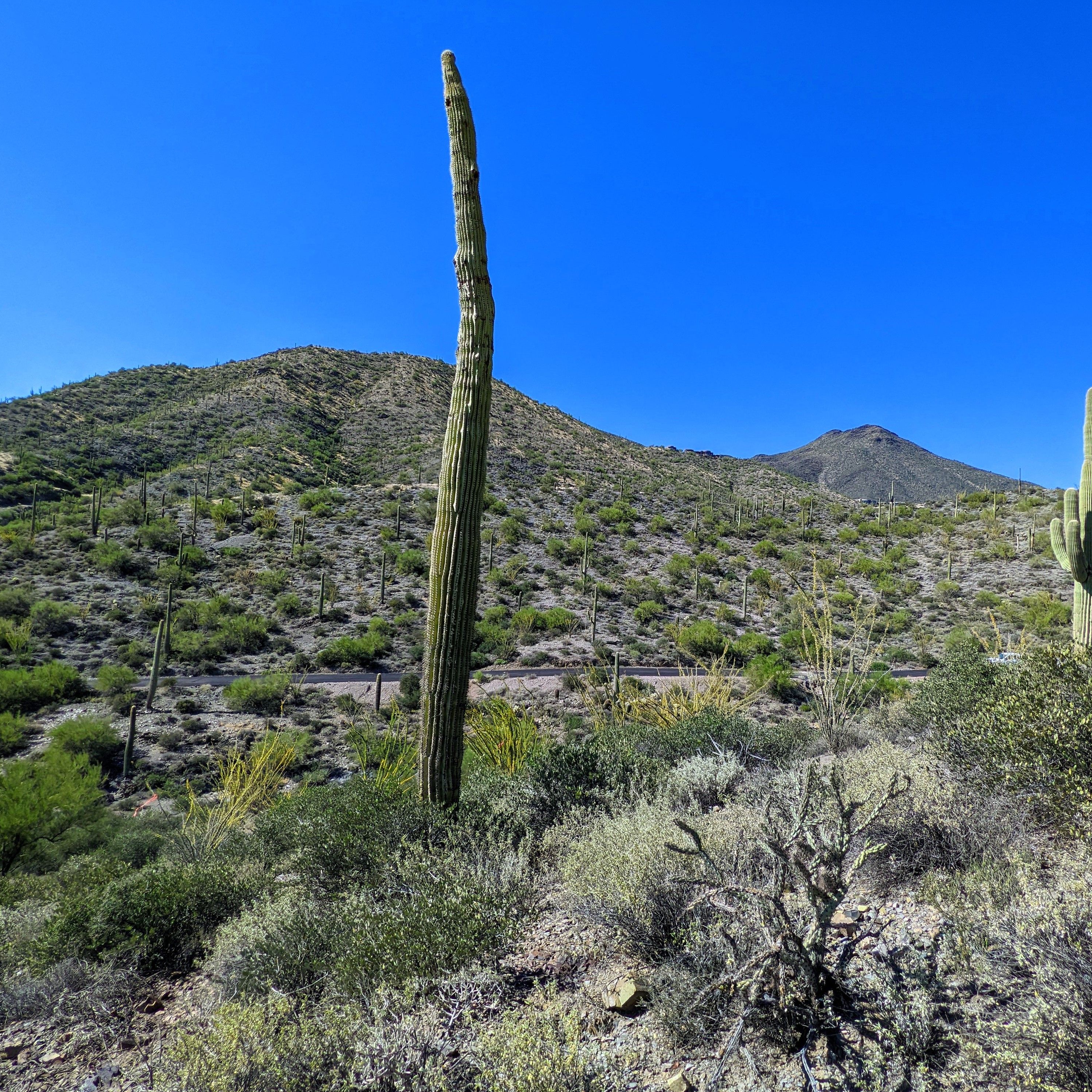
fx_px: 678
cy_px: 544
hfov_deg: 77.4
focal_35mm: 19
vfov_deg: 77.7
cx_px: 609
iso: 39
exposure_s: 1/1066
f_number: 2.2
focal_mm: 2.22
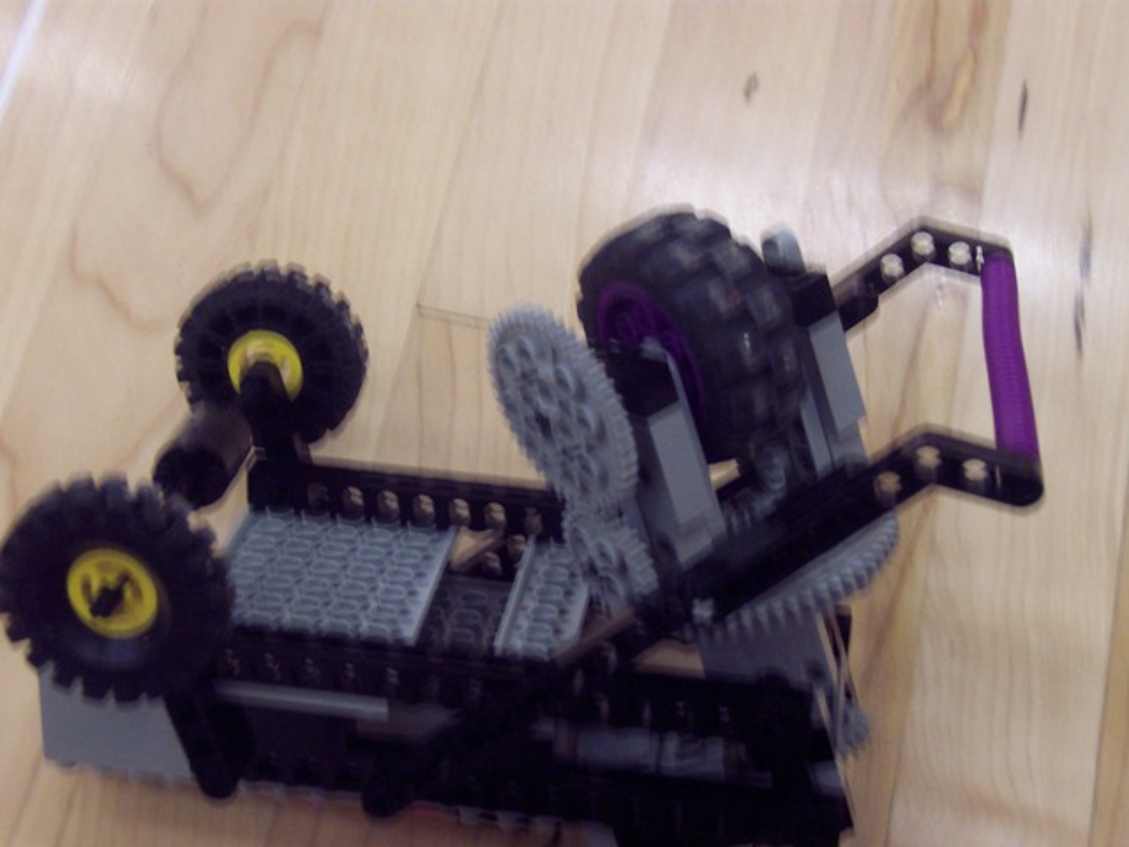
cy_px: 424
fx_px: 2707
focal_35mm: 83
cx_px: 564
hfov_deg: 23.6
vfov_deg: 17.8
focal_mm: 12.8
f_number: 4
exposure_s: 1/8
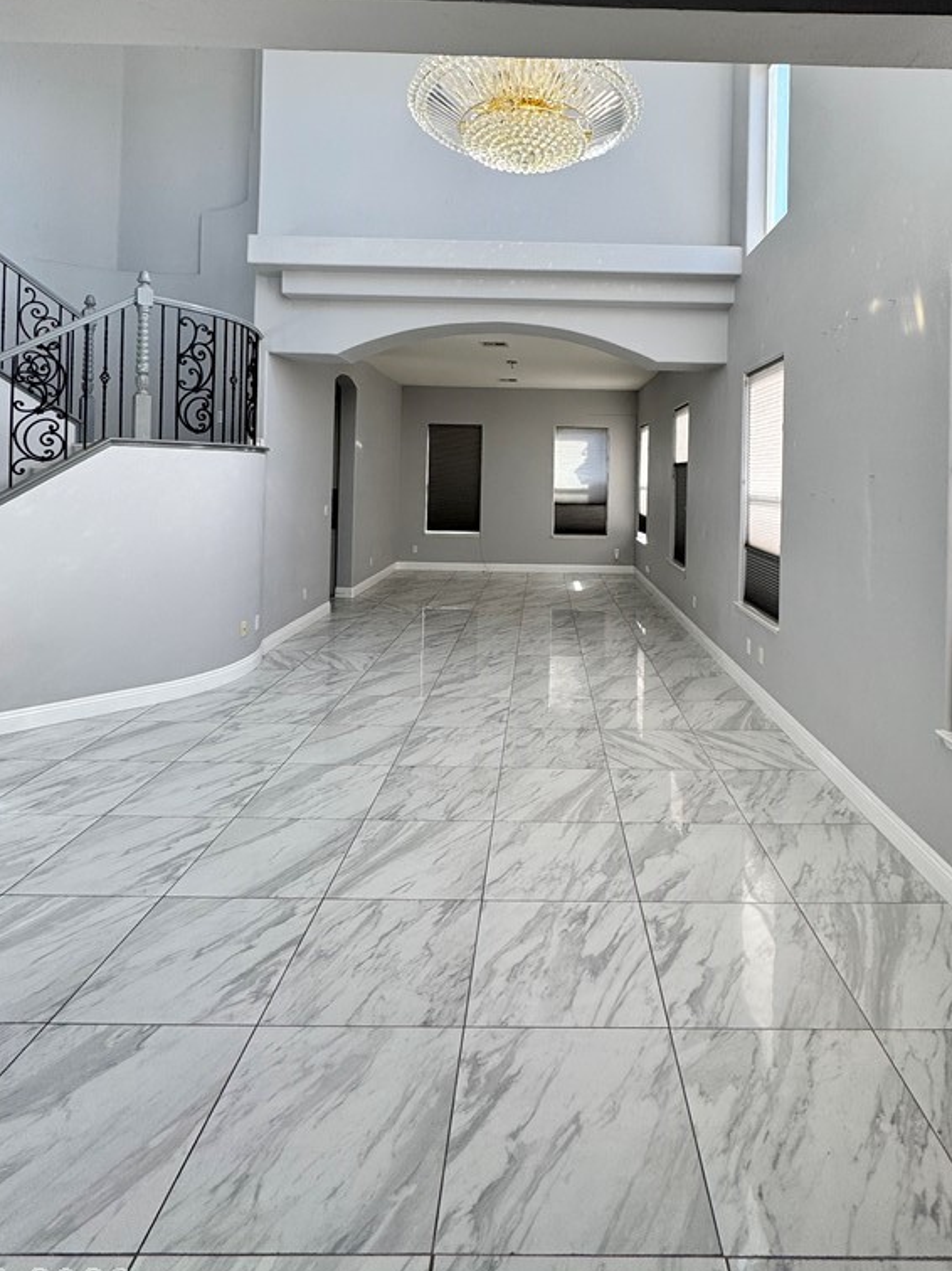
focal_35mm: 19
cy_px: 473
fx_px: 697
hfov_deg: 68.2
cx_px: 552
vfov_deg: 83.0
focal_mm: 2.22
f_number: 2.2
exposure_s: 1/136
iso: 40
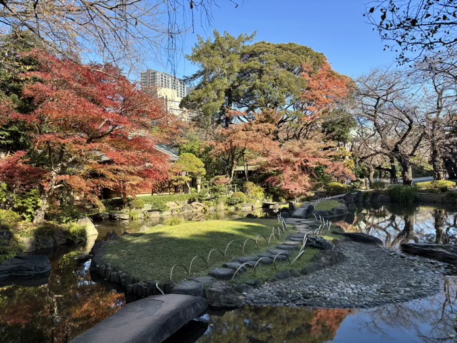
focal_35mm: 26
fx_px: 343
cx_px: 228
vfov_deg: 53.1
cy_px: 172
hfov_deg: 67.3
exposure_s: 1/831
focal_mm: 5.96
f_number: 1.6
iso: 50
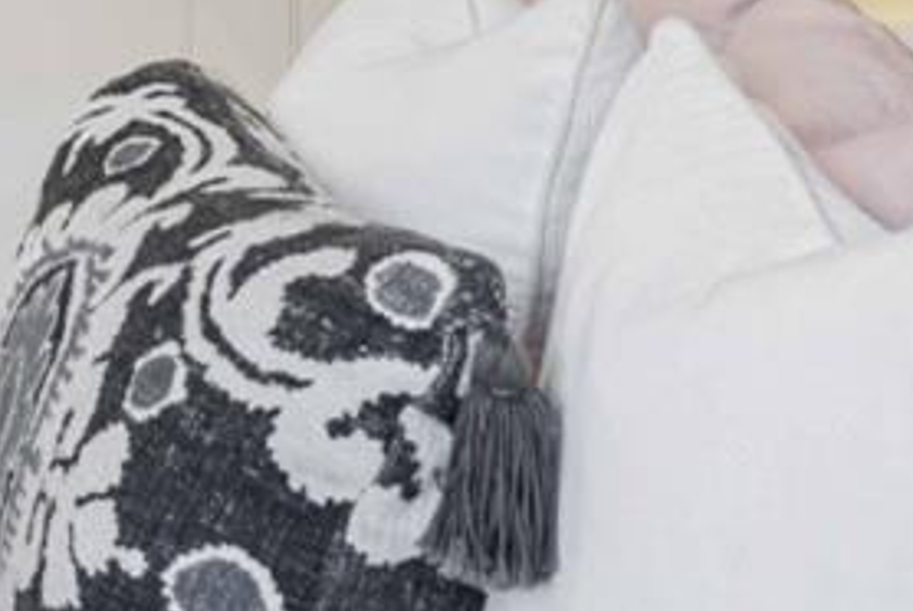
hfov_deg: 19.3
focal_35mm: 97
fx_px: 2463
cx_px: -305
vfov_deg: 13.3
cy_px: -309
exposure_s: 1/4
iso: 100
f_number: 8
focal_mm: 18
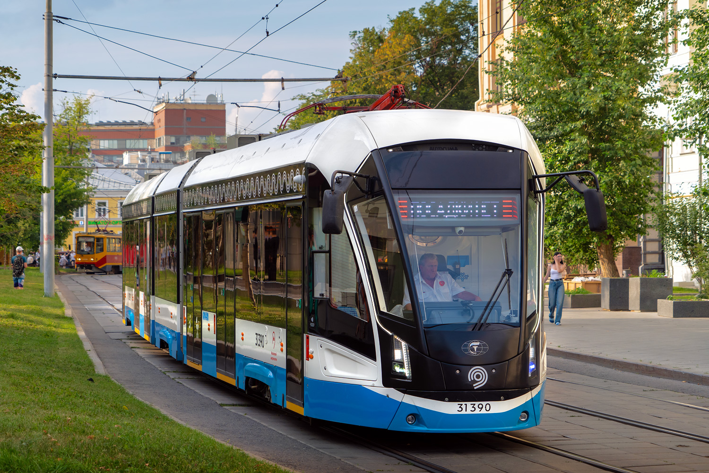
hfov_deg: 22.1
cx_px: 354
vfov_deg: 14.9
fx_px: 1812
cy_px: 236
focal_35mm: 92
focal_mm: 92
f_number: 7.1
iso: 500
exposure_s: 1/500
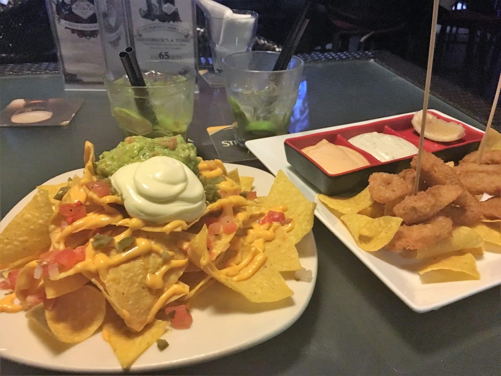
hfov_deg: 61.7
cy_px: 188
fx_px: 420
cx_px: 250
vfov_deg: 48.2
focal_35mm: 29
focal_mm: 4.15
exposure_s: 1/17
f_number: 2.2
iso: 320
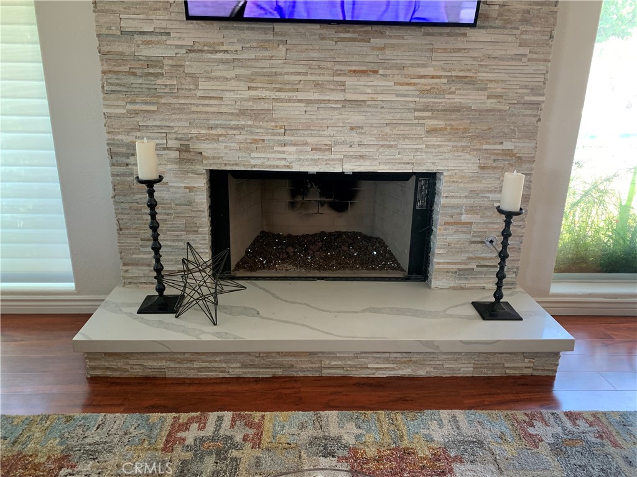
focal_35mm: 26
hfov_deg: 67.3
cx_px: 318
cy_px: 238
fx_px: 478
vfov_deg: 53.1
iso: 160
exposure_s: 1/60
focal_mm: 4.25
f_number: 1.8
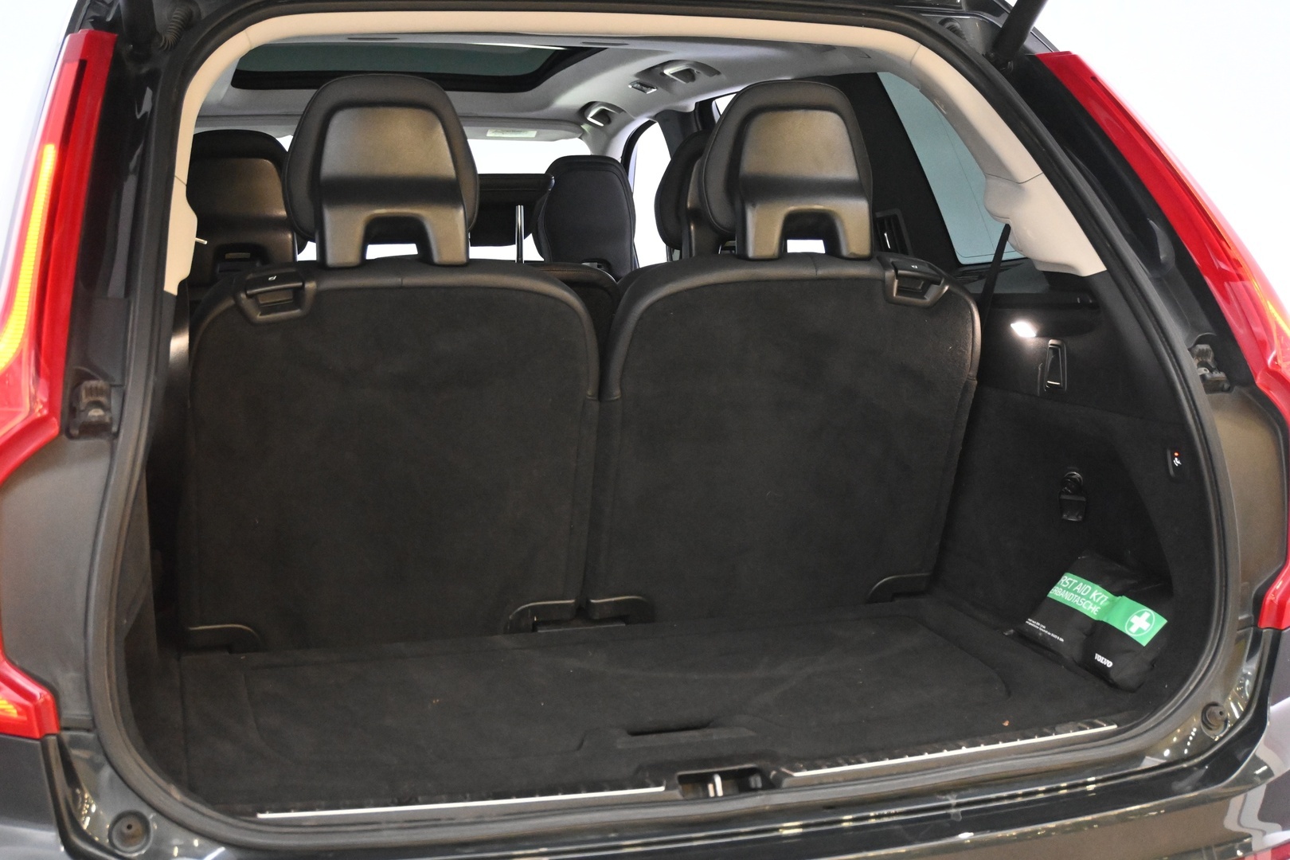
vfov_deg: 29.9
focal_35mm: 45
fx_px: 1612
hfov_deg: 43.6
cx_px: 645
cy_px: 430
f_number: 4.8
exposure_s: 1/50
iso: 6400
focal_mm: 30
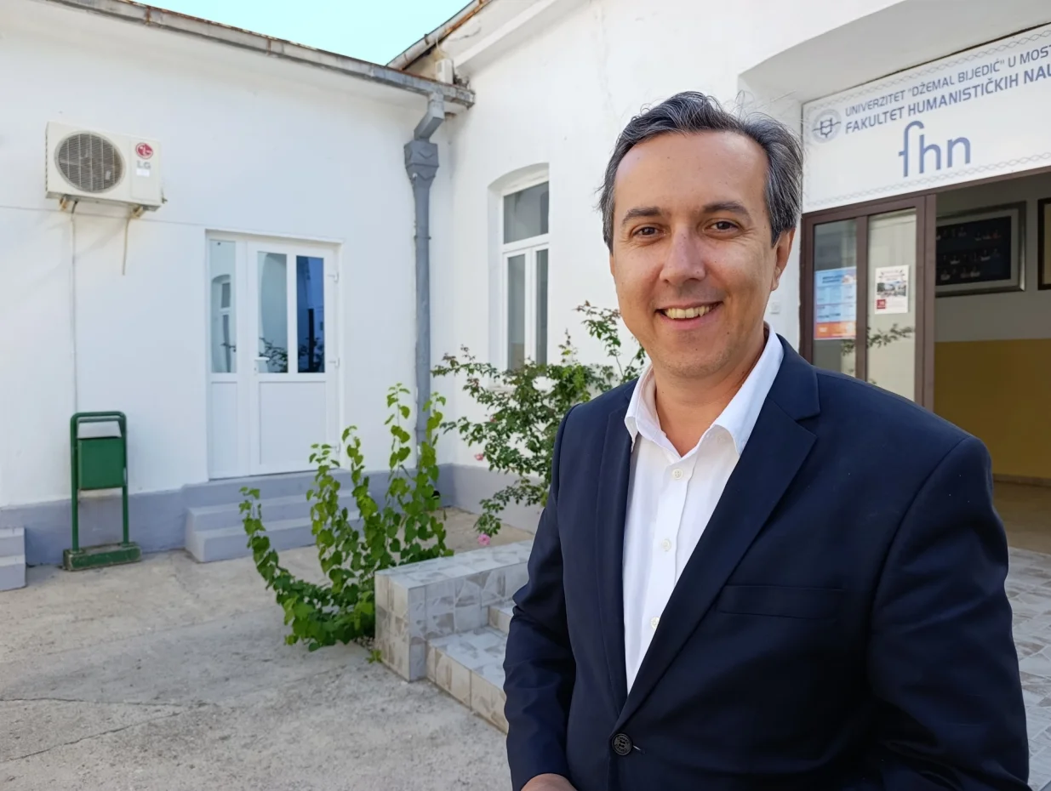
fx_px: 699
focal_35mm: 23
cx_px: 526
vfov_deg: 59.0
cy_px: 396
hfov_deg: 73.8
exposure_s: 1/100
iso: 54
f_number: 1.65
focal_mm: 6.11
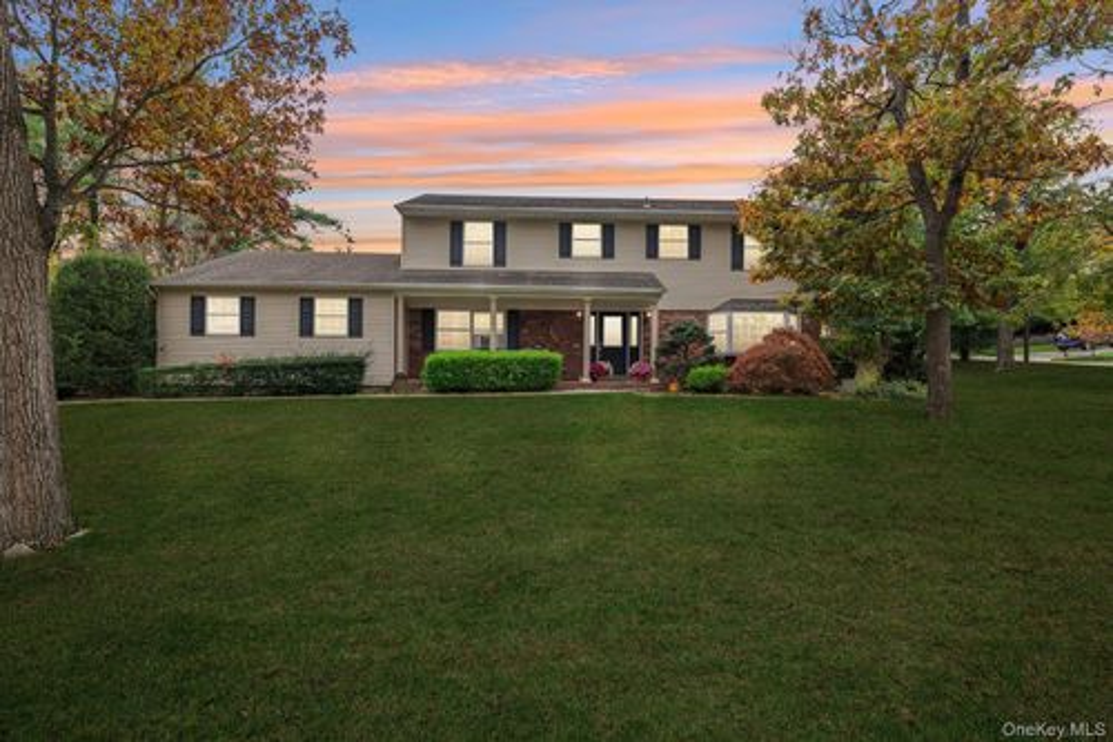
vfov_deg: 64.5
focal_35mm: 19
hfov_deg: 86.9
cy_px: 371
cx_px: 556
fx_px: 587
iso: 640
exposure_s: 1/400
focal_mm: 19
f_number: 9
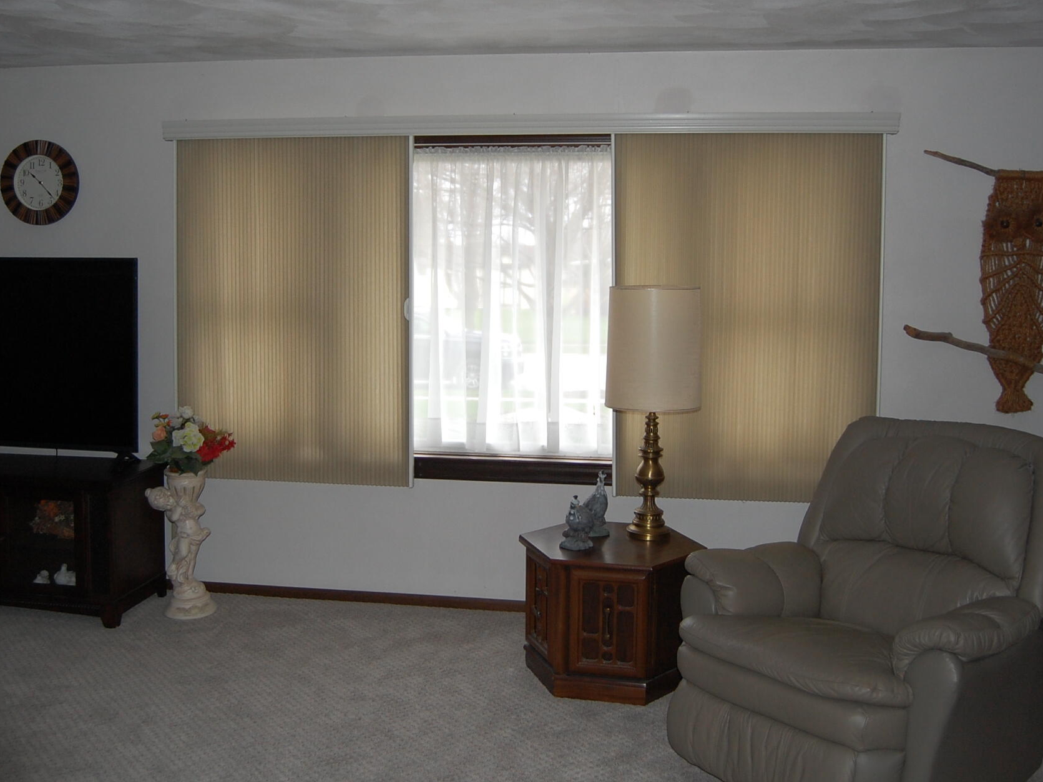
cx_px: 508
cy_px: 345
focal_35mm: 35
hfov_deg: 52.6
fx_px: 1054
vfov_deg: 40.6
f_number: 3.5
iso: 400
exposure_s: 1/200
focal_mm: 18
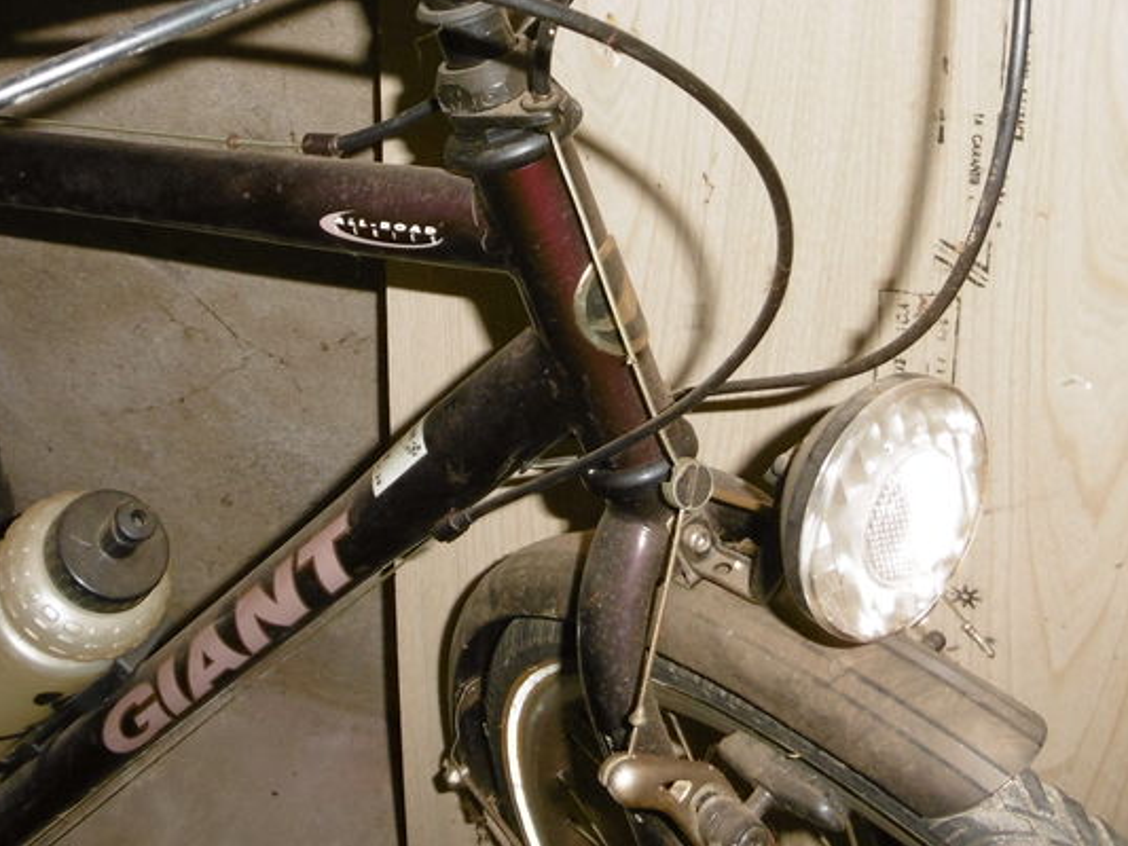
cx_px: 565
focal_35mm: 45
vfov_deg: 31.4
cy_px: 167
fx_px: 1467
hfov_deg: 42.1
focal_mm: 4.3
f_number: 3.1
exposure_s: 1/80
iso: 100
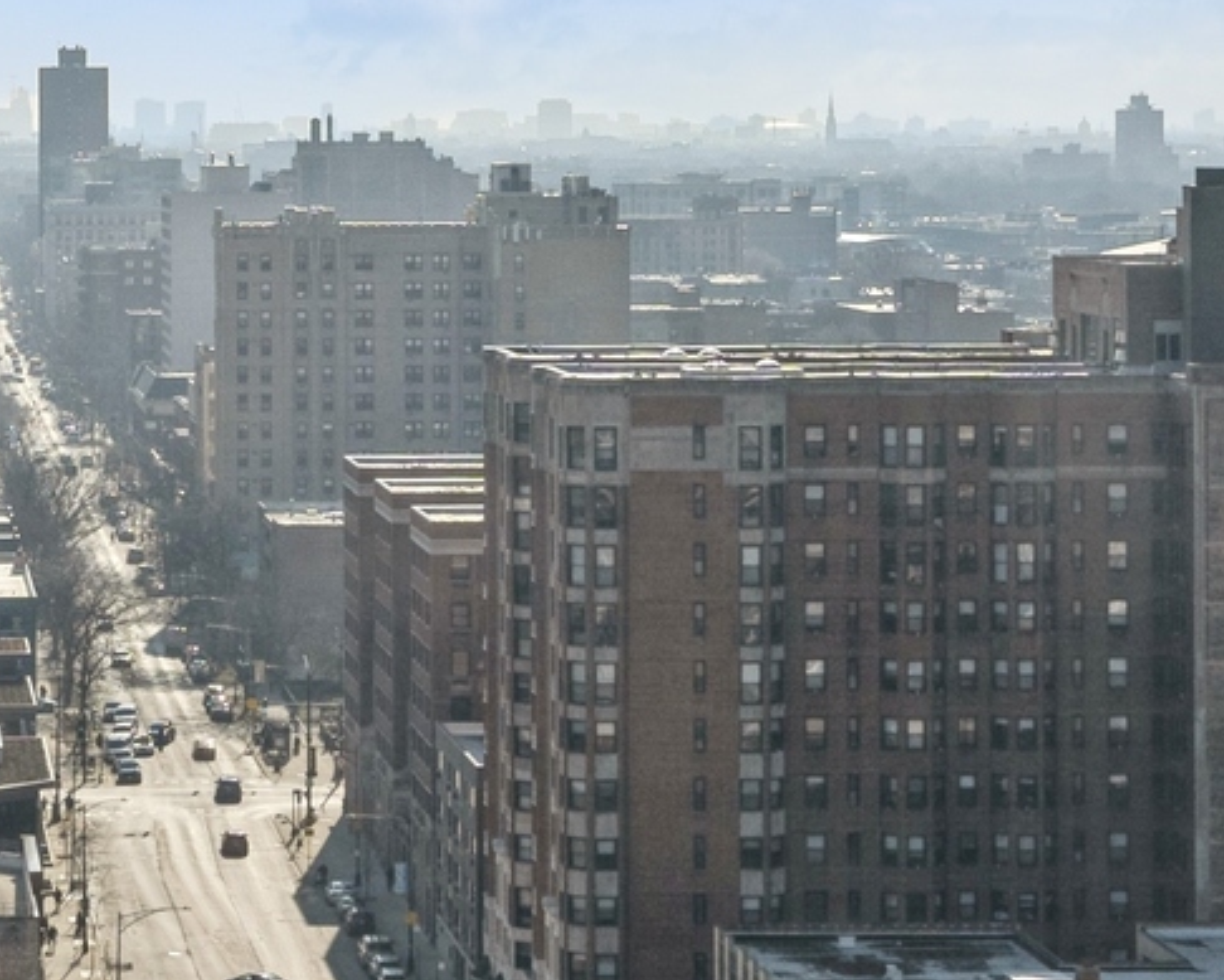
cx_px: -8
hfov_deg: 13.5
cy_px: 302
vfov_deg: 10.9
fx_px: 5109
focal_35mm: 141
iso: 200
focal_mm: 30
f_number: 8
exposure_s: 1/1000
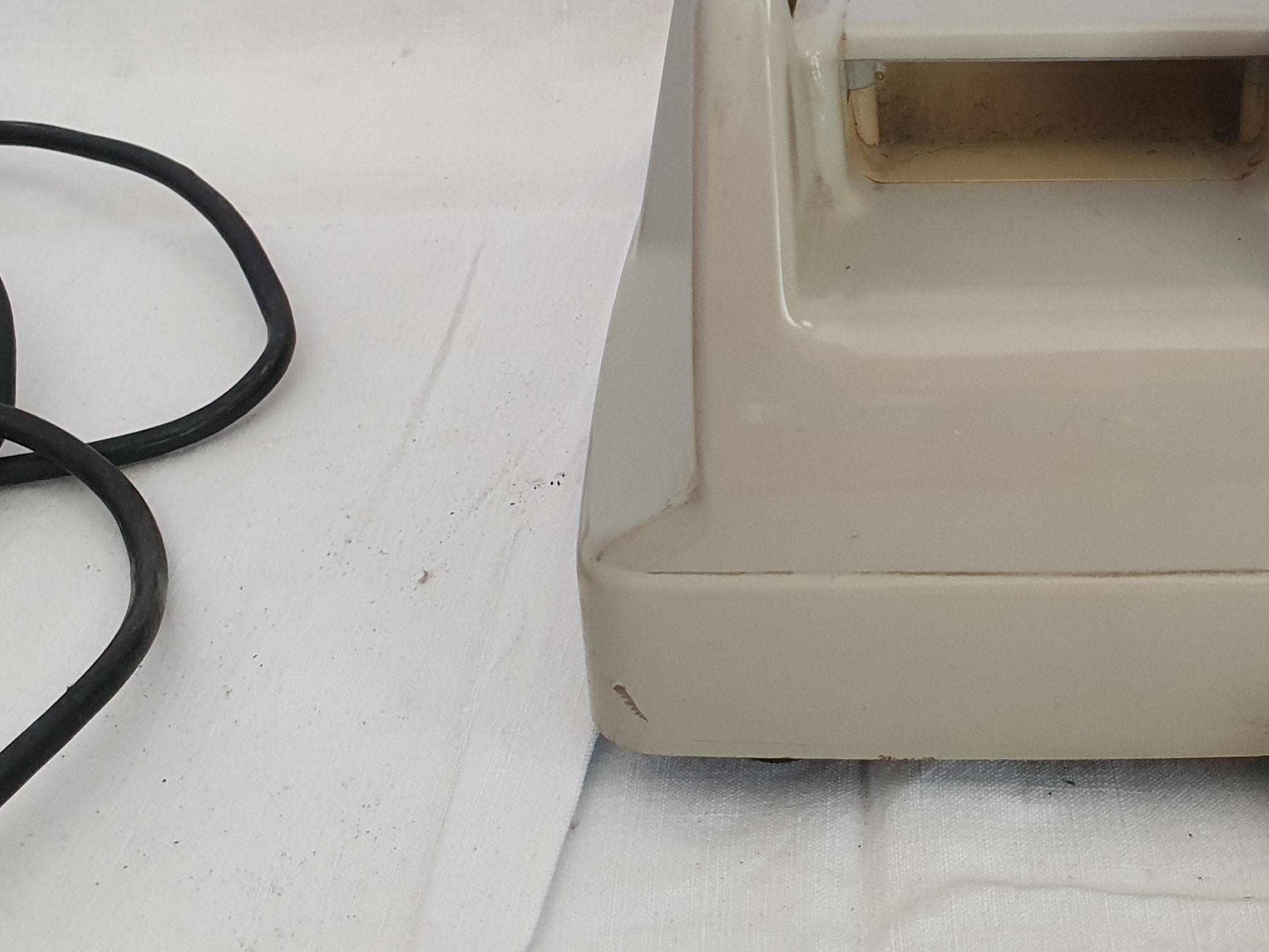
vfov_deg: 28.0
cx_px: 1031
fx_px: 1870
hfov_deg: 36.1
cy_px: 199
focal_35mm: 51
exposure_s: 1/50
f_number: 2.4
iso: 200
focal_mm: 4.32
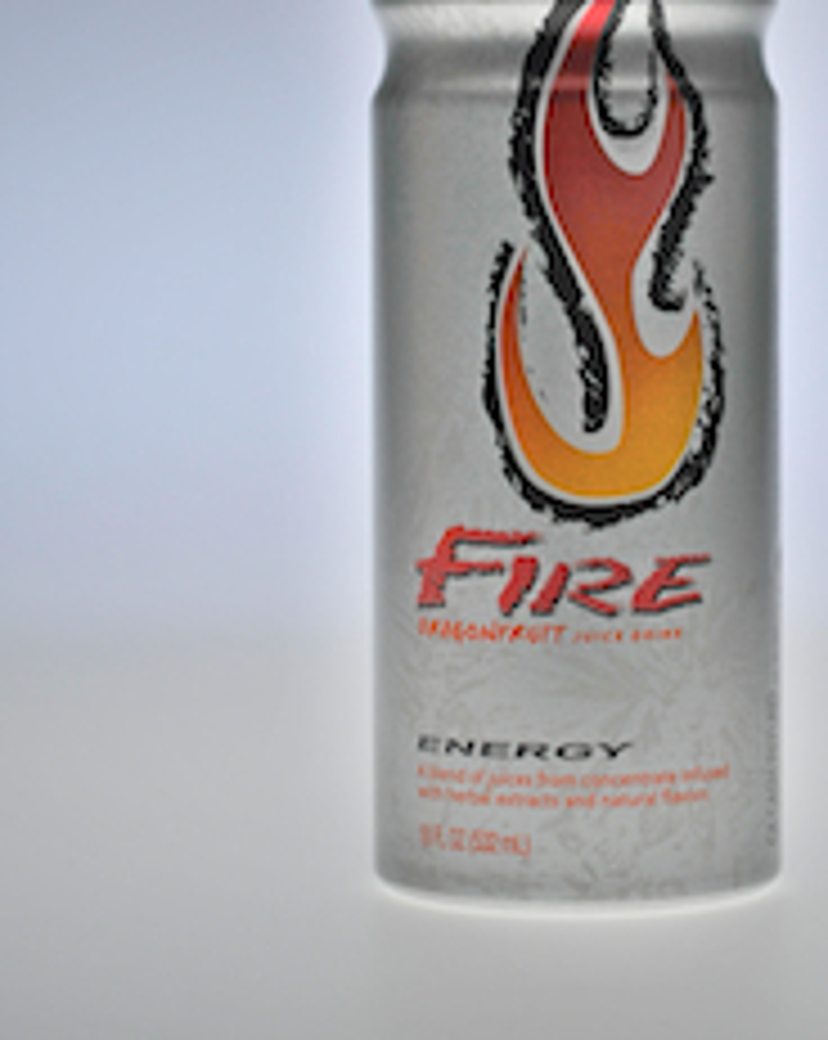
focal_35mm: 122
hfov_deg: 12.6
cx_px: 540
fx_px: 3747
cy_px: 279
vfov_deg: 15.7
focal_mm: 50
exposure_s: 1/250
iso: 100
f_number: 13
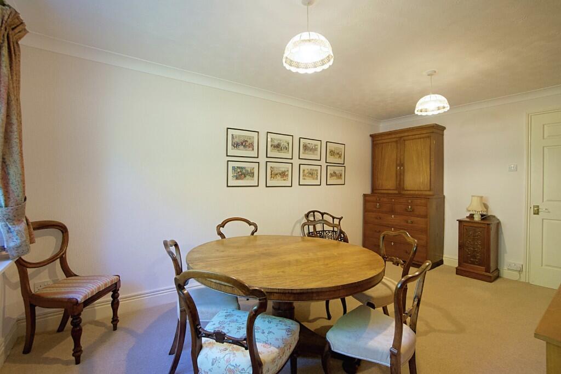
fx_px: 234
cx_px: 280
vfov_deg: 77.3
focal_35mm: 15
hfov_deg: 100.4
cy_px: 187
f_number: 4
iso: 2000
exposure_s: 1/160
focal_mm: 10
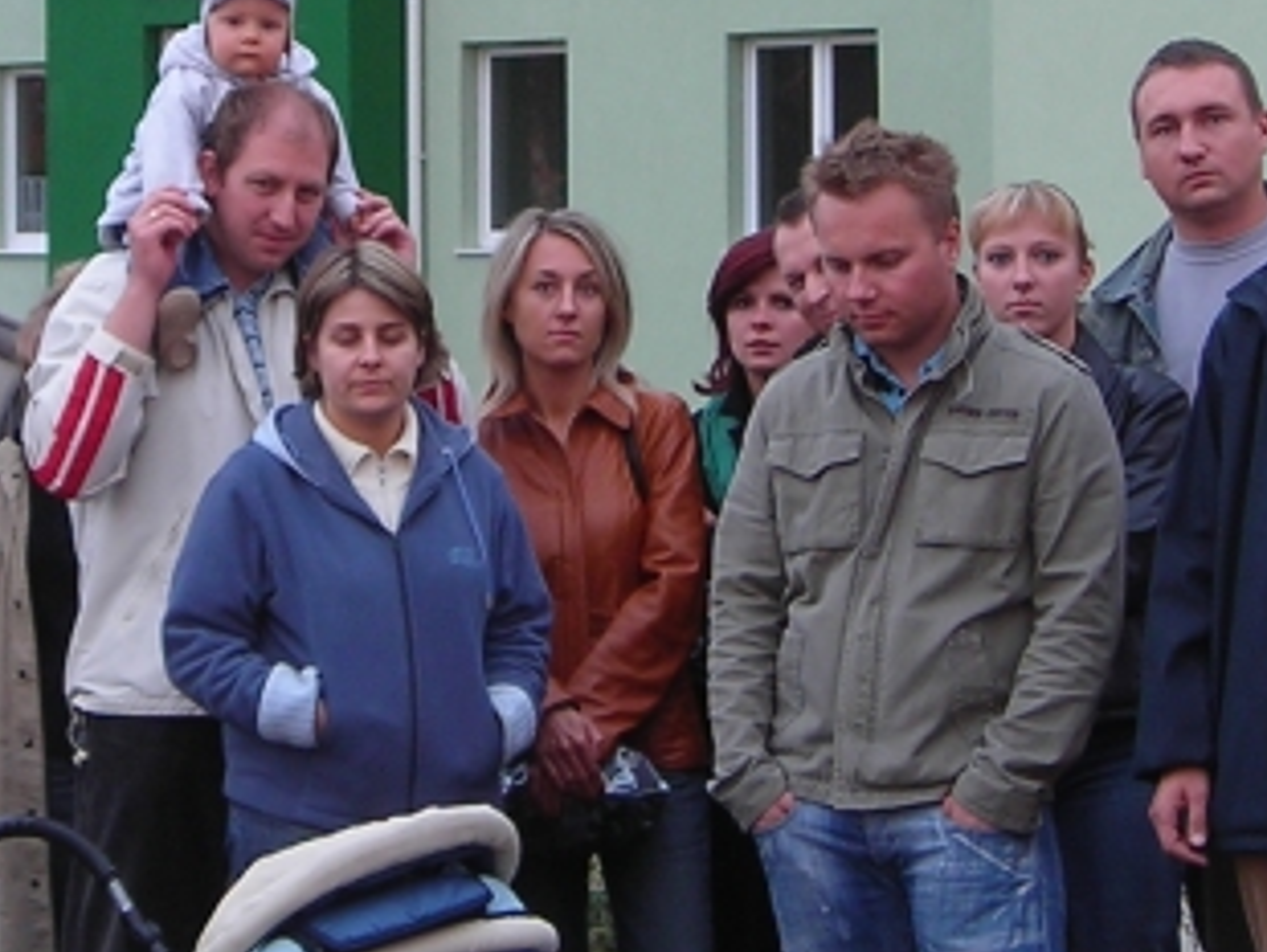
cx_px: 421
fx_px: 5385
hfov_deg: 13.4
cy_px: -33
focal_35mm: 147
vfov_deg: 10.0
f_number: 3.2
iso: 50
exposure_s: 1/7.5
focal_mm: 6.3
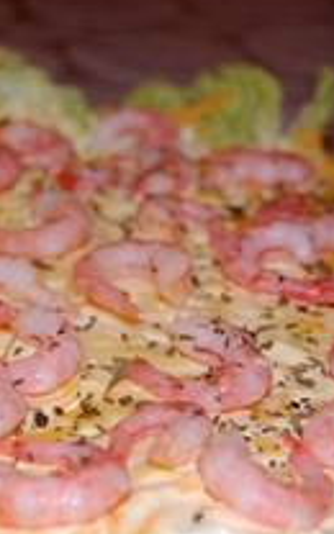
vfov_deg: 24.0
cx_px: 39
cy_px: 348
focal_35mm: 86
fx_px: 1253
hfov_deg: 15.0
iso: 250
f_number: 4.2
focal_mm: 26
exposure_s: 1/60
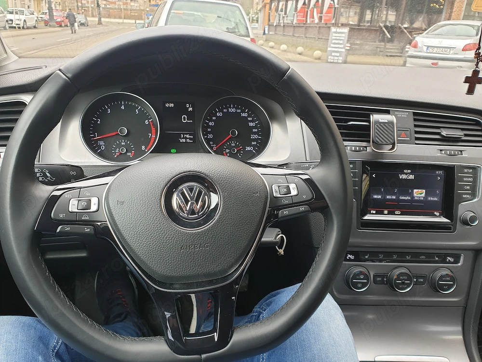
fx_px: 362
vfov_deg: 53.1
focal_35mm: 26
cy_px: 181
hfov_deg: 67.3
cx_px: 241
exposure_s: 1/55
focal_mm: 4.3
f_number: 2.4
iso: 50
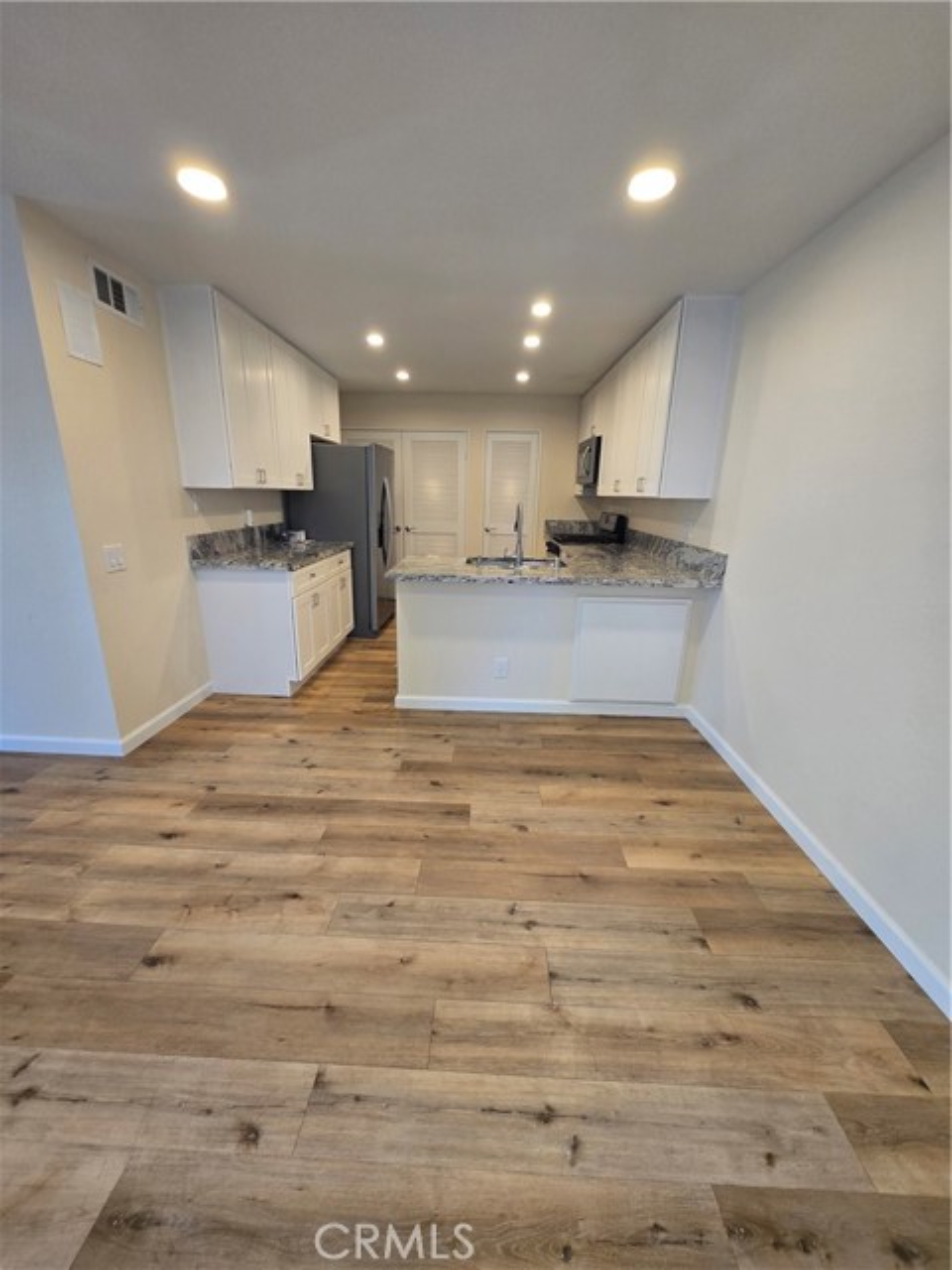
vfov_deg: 106.2
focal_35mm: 13
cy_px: 635
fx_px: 477
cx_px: 476
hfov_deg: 89.9
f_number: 2.2
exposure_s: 1/60
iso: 100
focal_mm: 1.7
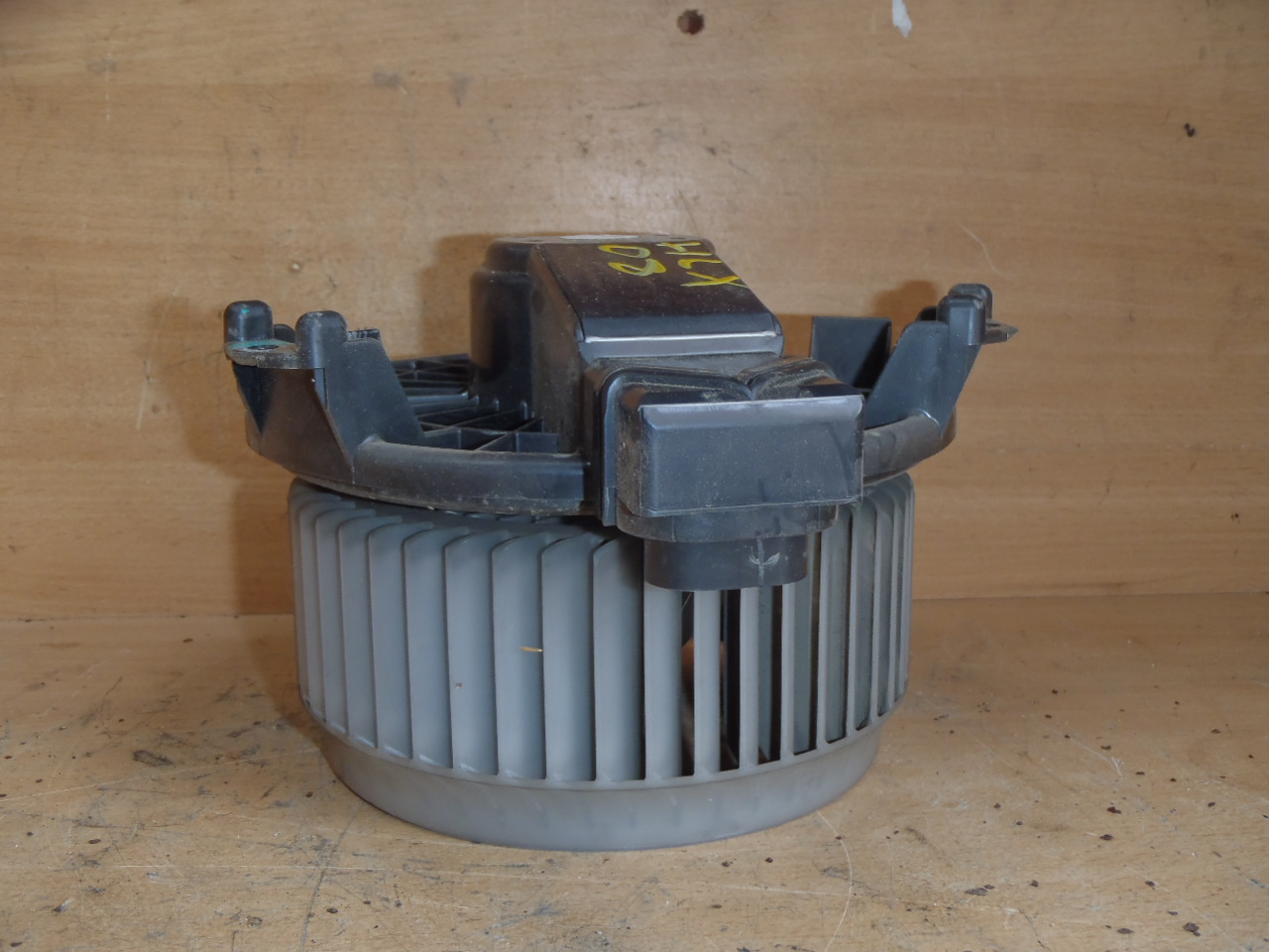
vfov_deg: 37.7
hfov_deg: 49.0
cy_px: 476
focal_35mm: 38
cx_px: 634
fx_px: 1393
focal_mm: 6.83
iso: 100
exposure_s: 1/40
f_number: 4.6
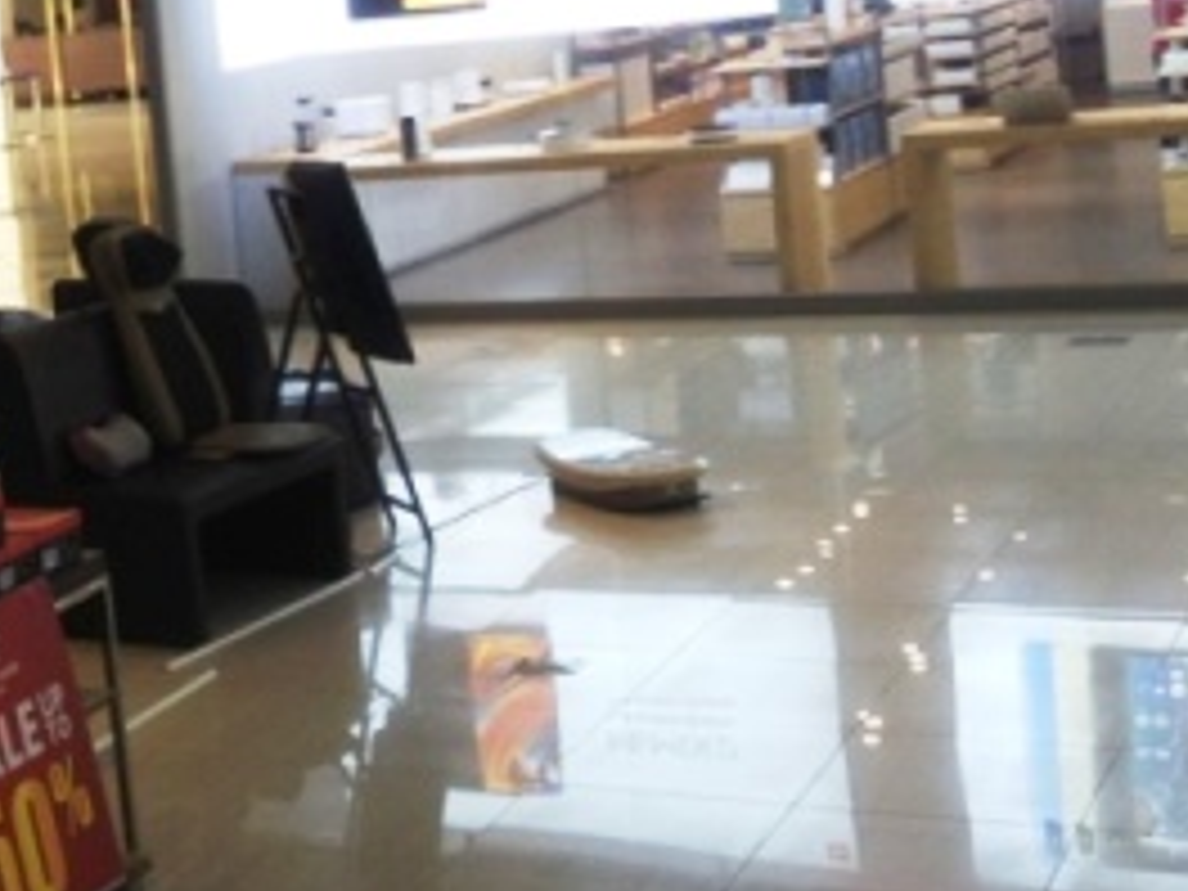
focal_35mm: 80
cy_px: 117
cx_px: -126
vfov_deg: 18.2
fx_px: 2746
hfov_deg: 22.9
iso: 64
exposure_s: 1/60
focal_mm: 4.13
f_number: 2.4
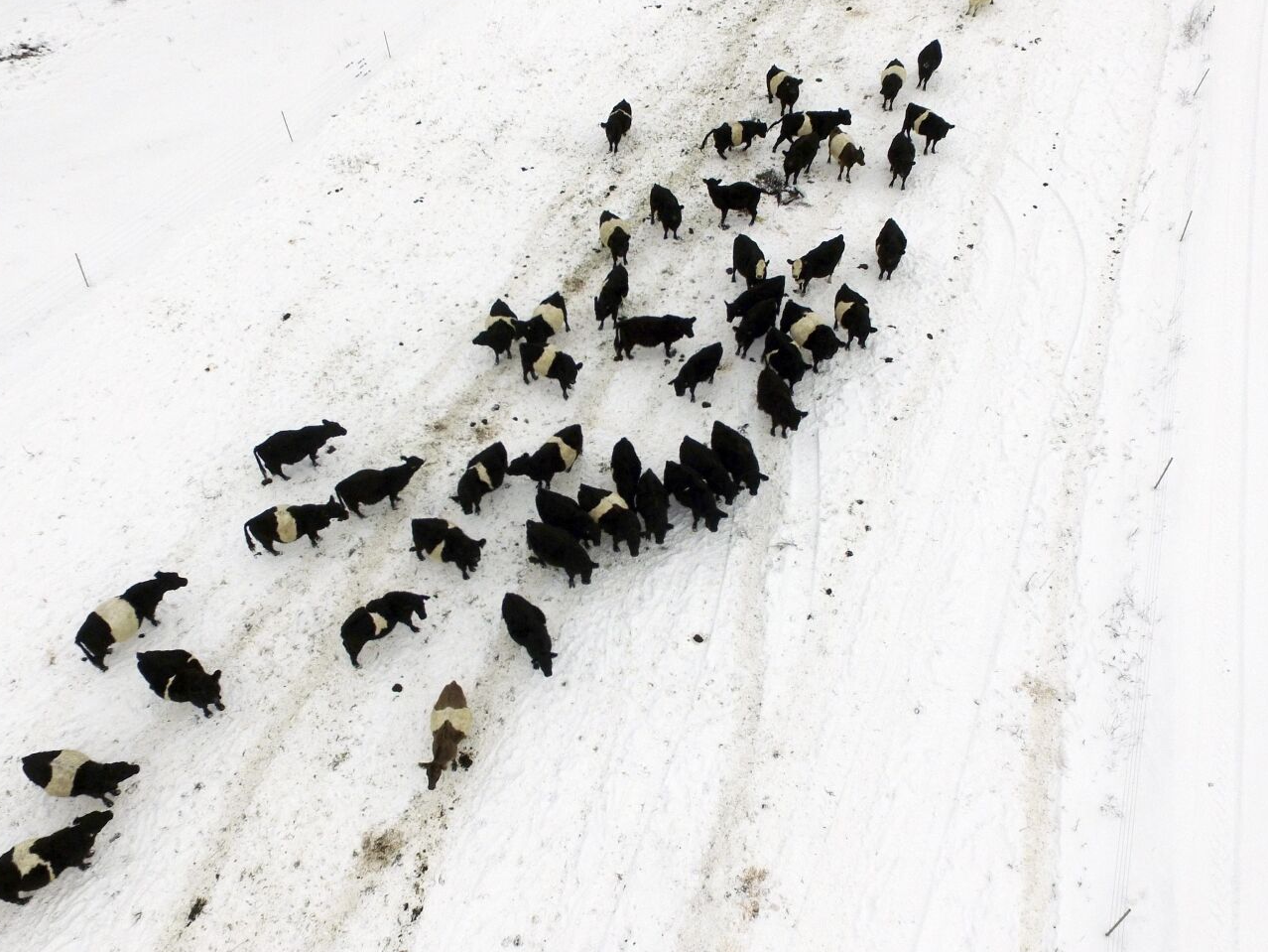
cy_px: 467
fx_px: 953
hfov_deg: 67.3
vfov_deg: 53.1
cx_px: 604
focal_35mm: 26
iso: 100
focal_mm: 3.61
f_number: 2.8
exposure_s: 1/986
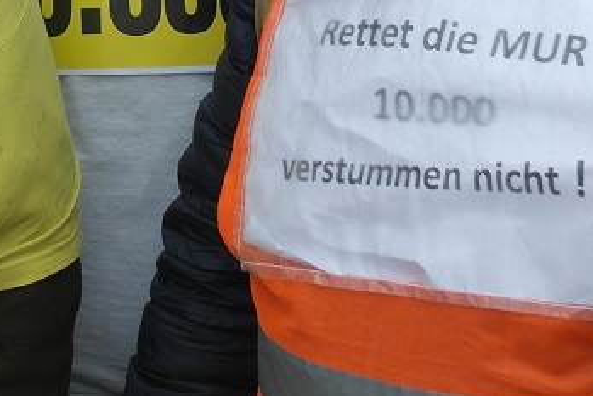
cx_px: 126
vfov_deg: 11.4
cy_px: -291
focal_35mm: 113
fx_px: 1862
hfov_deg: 18.0
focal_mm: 20
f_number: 3.5
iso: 100
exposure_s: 1/80
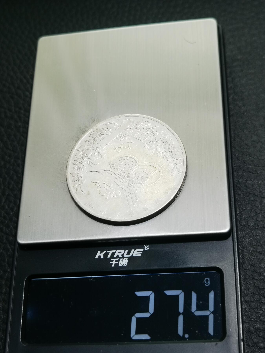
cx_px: 132
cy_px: 176
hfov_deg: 26.6
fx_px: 561
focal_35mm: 55
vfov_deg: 34.9
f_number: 1.9
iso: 100
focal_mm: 6.67
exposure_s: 1/100
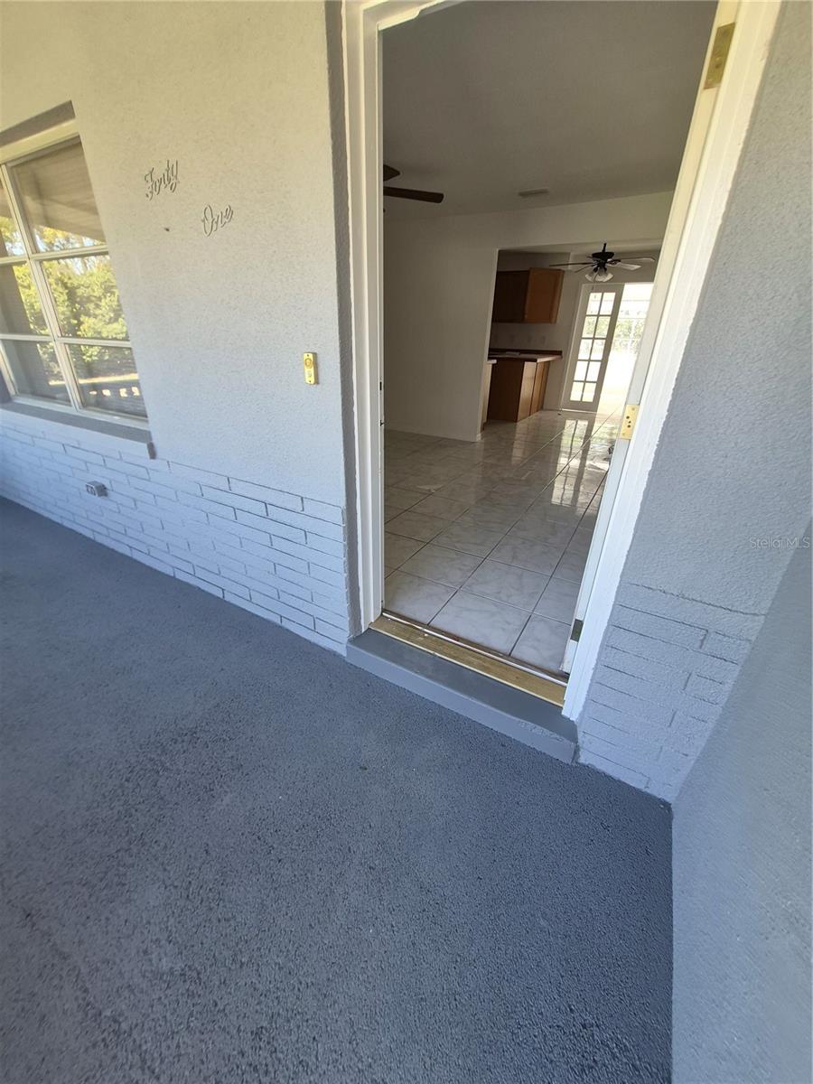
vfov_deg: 106.2
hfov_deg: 89.9
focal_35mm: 13
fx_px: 407
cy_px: 542
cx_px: 406
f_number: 2.2
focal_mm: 1.74
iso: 64
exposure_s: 1/60
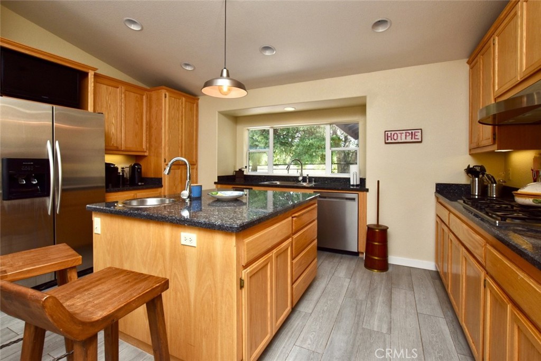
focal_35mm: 16
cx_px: 270
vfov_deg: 72.1
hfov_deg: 95.0
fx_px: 248
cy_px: 180
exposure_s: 1/160
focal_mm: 11
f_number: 9
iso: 250
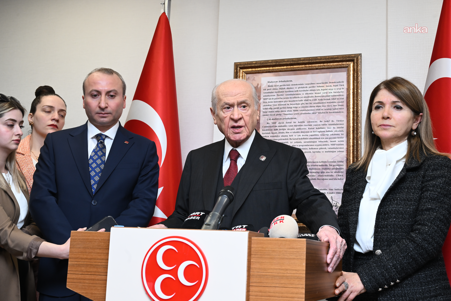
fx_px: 639
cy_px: 150
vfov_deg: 26.5
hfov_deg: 38.9
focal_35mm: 51
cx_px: 226
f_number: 9
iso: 1000
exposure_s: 1/100
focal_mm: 51
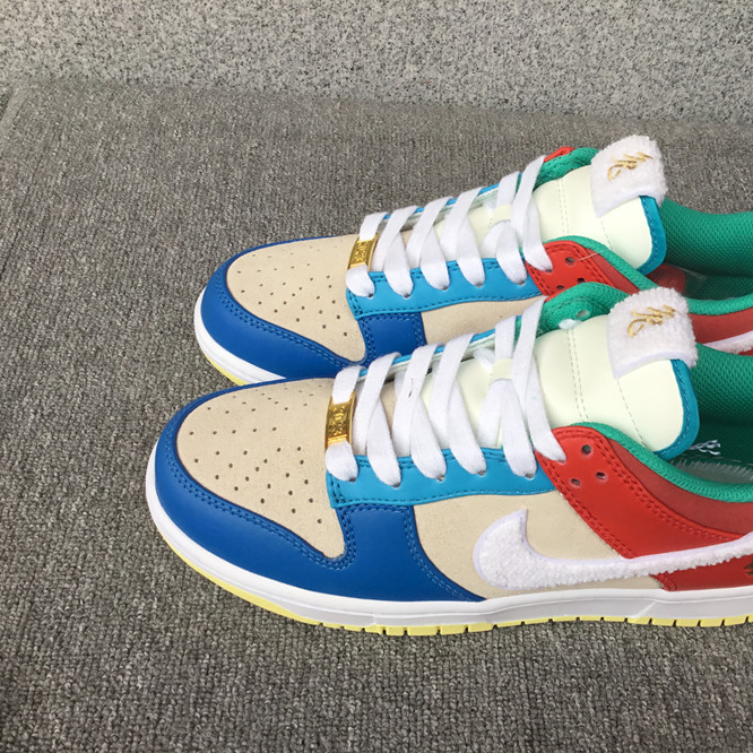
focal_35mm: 37
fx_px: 911
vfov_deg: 44.9
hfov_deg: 44.3
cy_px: 378
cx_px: 499
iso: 25
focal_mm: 3.3
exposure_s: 1/50
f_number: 2.4
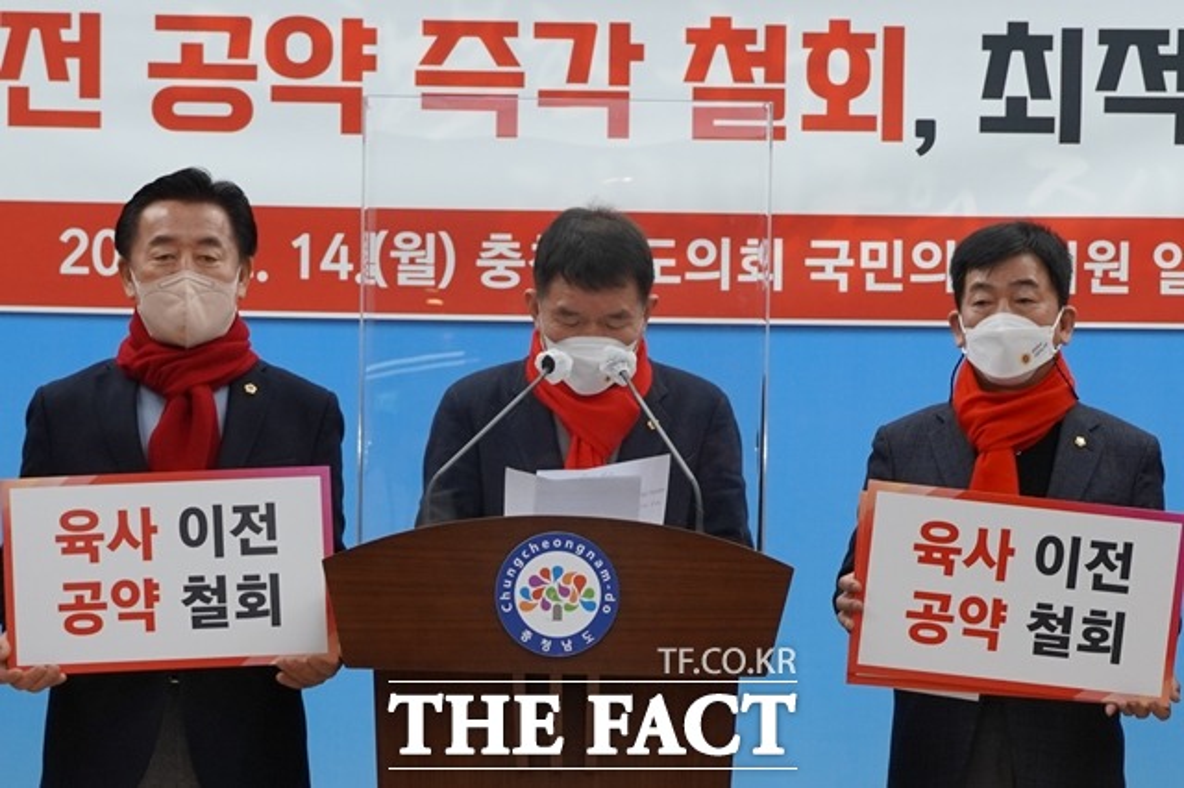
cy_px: 394
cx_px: 592
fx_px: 1874
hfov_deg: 35.1
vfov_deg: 23.8
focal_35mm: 57
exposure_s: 1/160
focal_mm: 38
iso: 400
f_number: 4.5
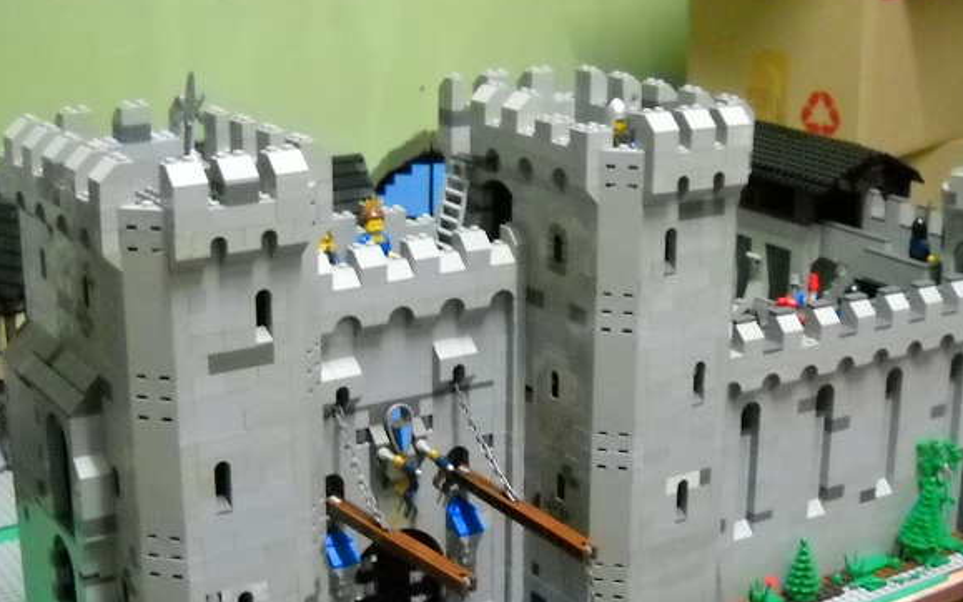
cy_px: 397
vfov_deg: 21.6
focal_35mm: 60
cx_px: 552
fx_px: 1575
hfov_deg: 33.9
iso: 800
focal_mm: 6.72
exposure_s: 1/5
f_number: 3.1
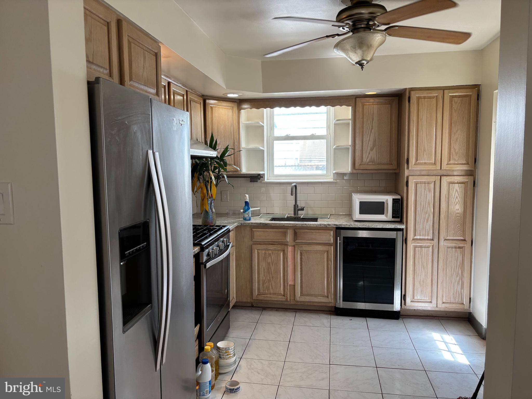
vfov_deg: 53.1
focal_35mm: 26
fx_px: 400
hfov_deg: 67.3
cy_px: 200
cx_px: 266
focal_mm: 5.96
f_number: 1.6
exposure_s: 1/60
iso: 80
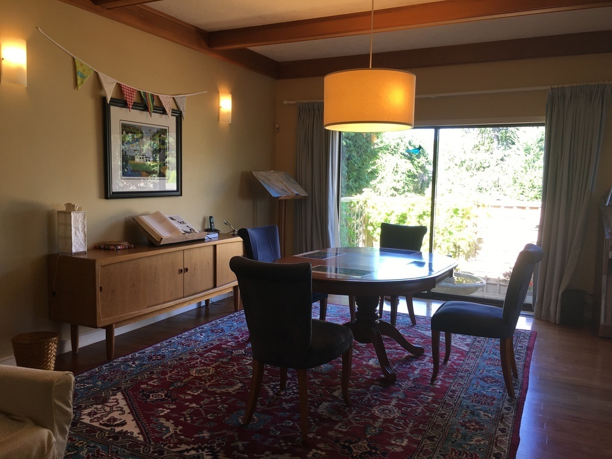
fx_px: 513
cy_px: 230
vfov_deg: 48.2
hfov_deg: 61.7
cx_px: 306
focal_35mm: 29
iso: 32
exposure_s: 1/60
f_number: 2.2
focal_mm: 4.15
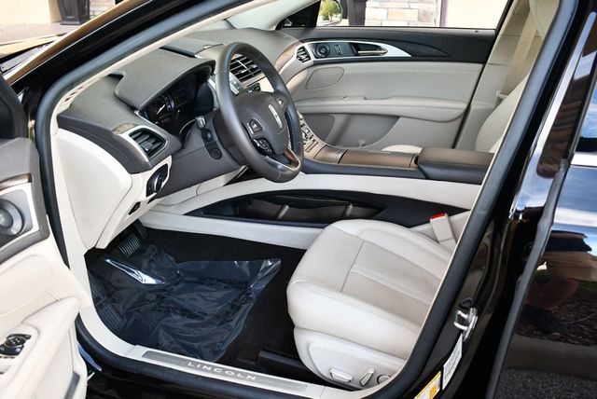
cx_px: 298
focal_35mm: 36
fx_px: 598
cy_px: 200
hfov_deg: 53.1
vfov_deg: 36.9
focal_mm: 18
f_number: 3.5
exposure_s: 1/250
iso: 720
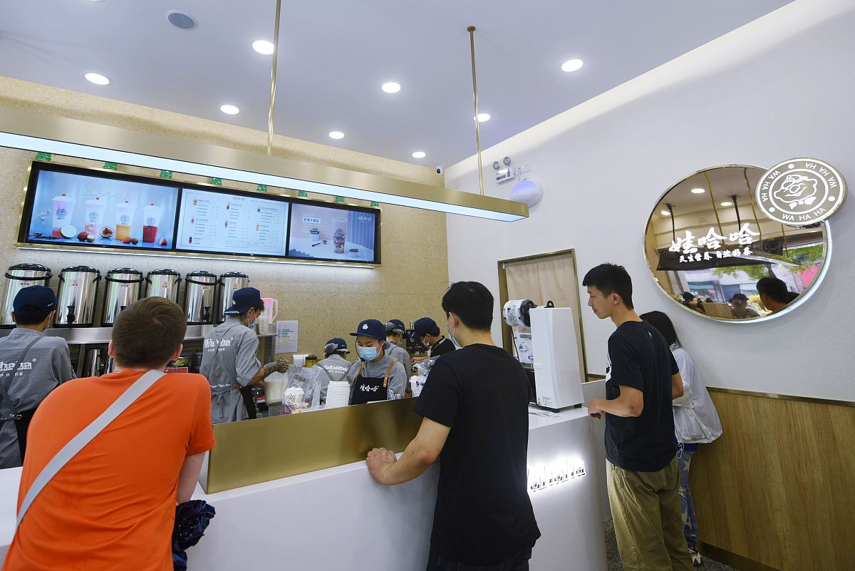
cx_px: 428
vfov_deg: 81.3
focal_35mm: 14
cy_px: 286
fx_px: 333
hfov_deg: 104.2
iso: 100
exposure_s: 1/100
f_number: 3.5
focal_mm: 14
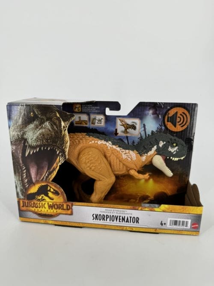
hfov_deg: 56.7
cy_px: 143
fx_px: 198
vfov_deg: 71.7
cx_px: 107
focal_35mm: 24
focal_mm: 6.76
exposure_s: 1/1112
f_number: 1.78
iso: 80
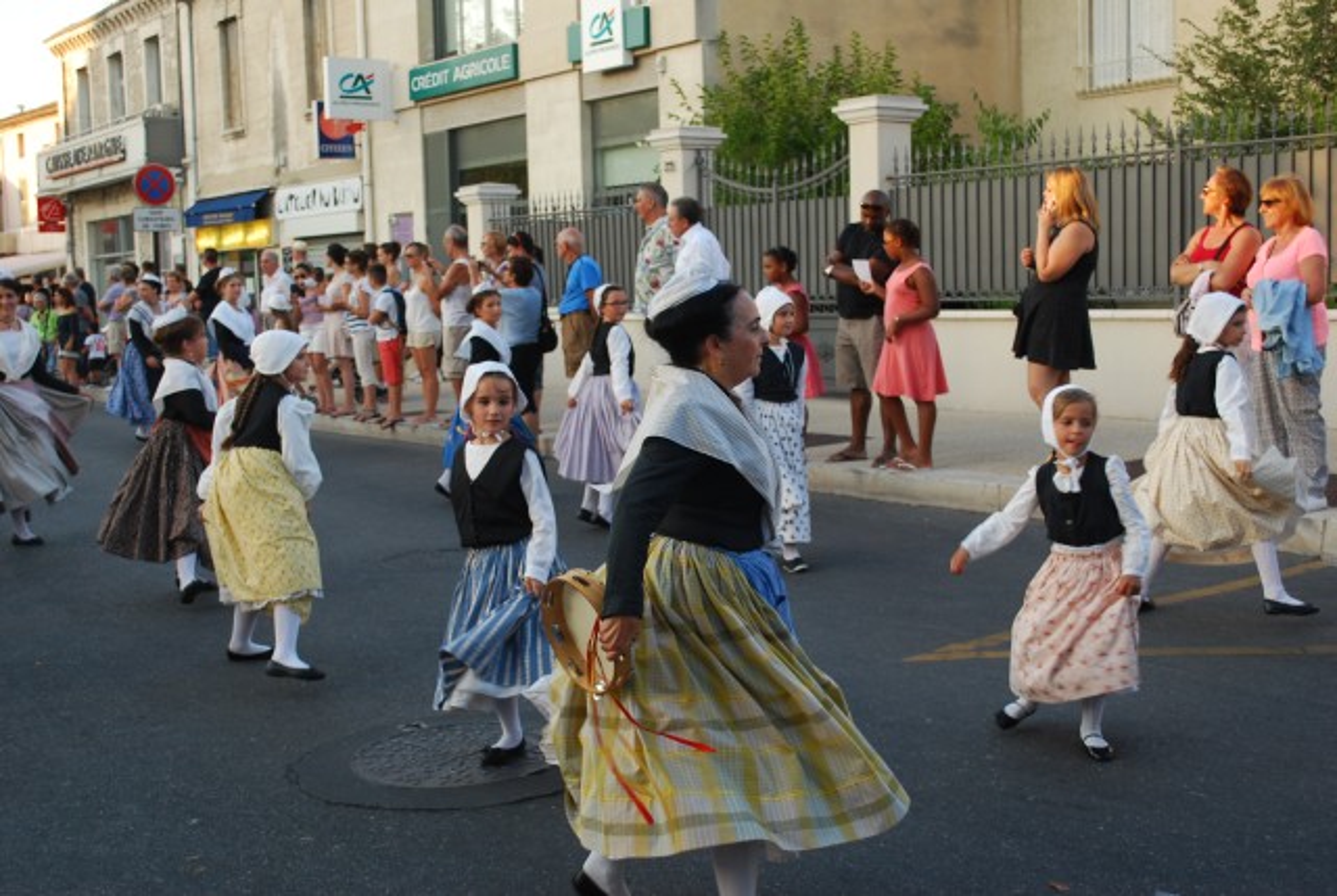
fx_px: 1674
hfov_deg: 43.5
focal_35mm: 45
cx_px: 668
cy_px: 448
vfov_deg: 30.0
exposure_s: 1/100
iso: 200
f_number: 5
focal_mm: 30
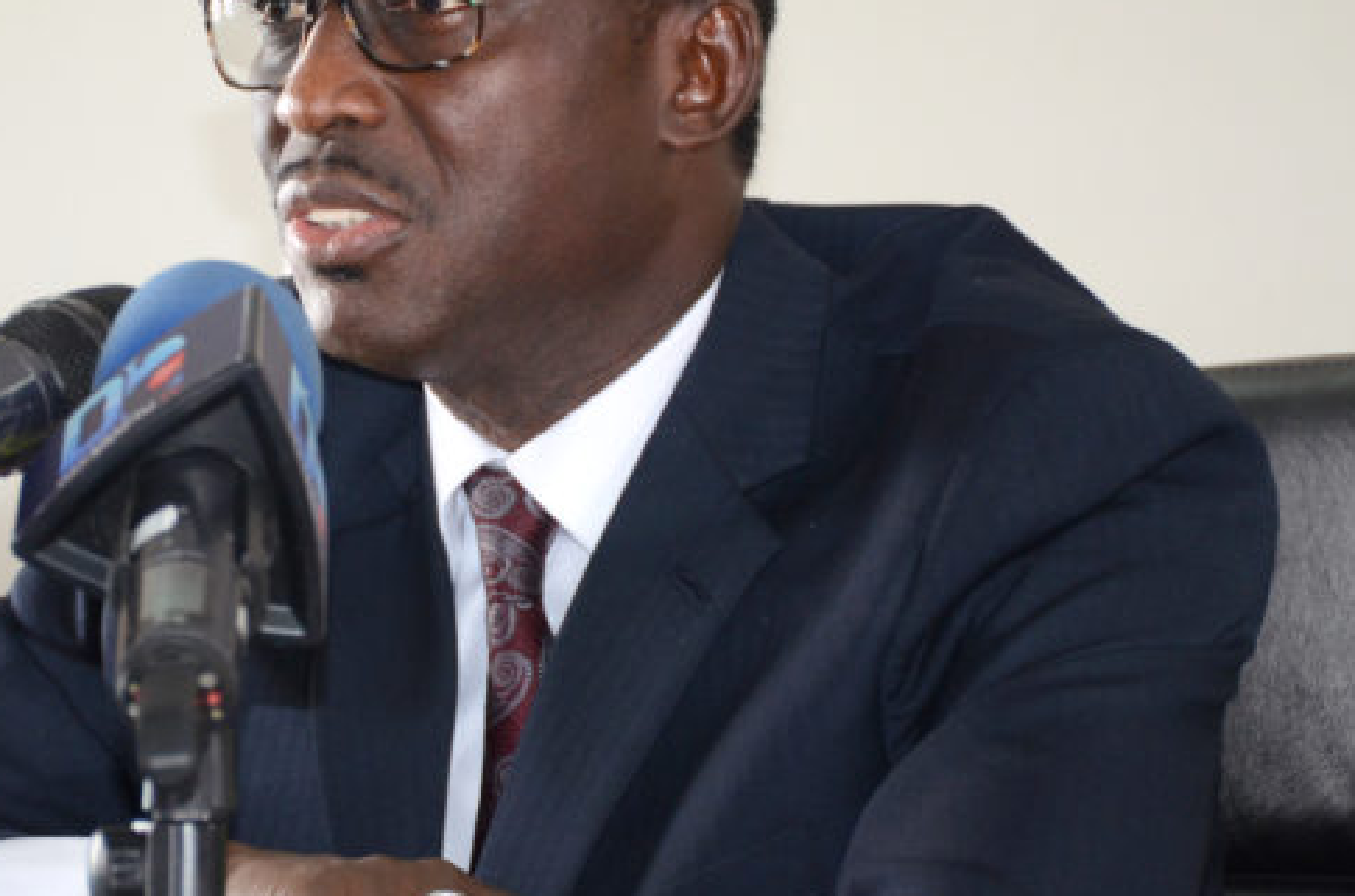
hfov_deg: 10.4
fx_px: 7435
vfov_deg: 6.9
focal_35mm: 198
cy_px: 329
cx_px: 363
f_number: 5.3
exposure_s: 1/60
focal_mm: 80
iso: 800
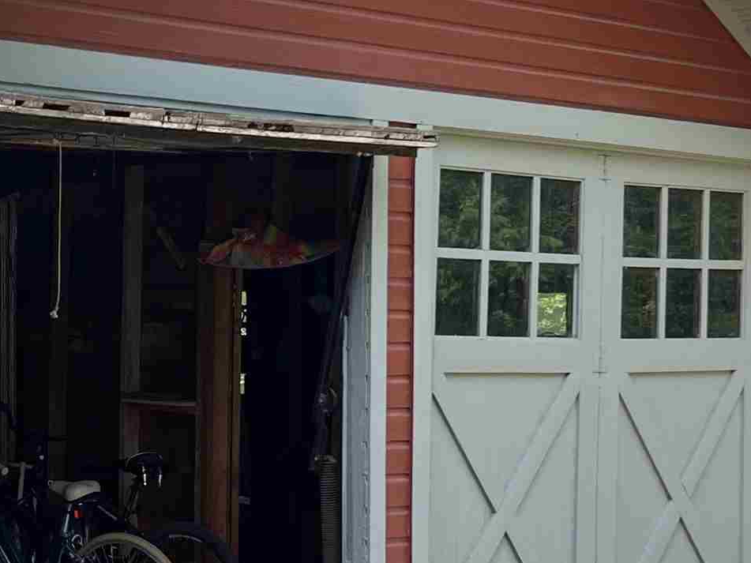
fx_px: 1822
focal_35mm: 84
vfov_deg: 17.6
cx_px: 112
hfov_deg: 22.8
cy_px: 302
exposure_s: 1/763
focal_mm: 5.7
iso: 50
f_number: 1.5
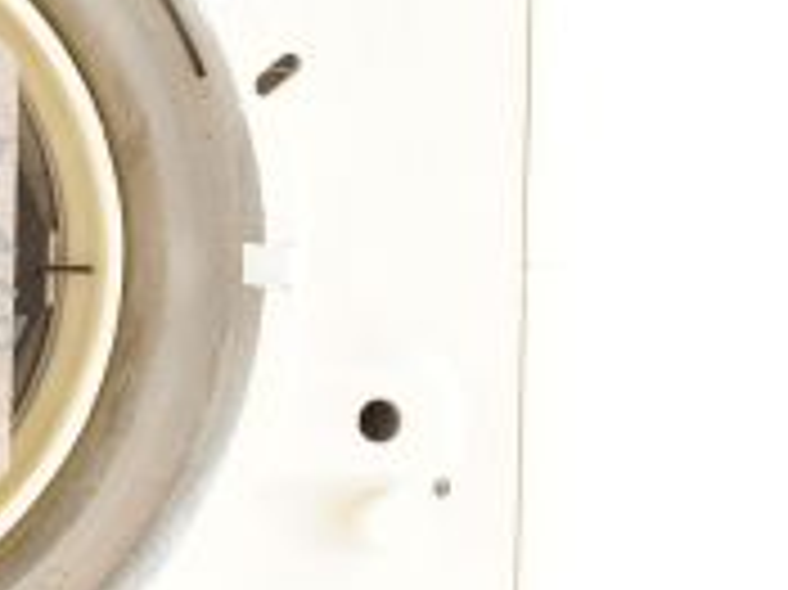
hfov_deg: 11.5
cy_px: 245
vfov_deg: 9.0
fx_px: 3753
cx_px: -423
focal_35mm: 165
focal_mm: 50
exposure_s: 1/125
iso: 1600
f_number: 10
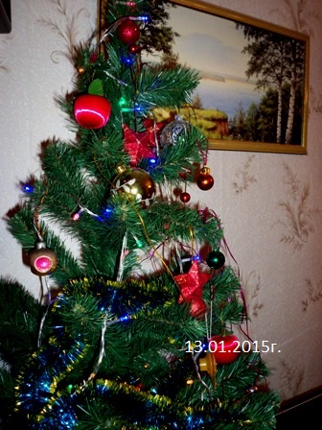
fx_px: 422
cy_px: 215
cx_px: 161
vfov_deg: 54.0
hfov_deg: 41.8
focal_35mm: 34
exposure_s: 1/30
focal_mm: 5.7
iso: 100
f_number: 2.9
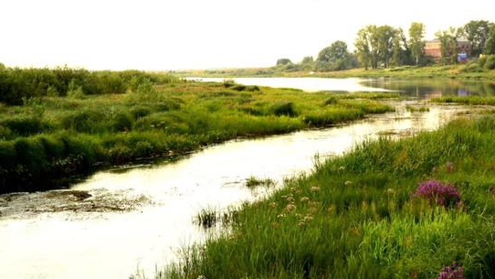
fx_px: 1090
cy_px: 119
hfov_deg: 25.6
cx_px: 248
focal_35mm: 83
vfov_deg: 14.6
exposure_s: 1/500
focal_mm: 52
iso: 200
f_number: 7.1
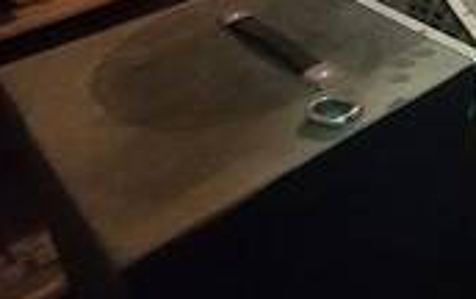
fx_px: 623
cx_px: 670
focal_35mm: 48
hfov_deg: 29.8
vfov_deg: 22.6
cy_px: -136
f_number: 2.2
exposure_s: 1/15
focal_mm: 1.42
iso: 400
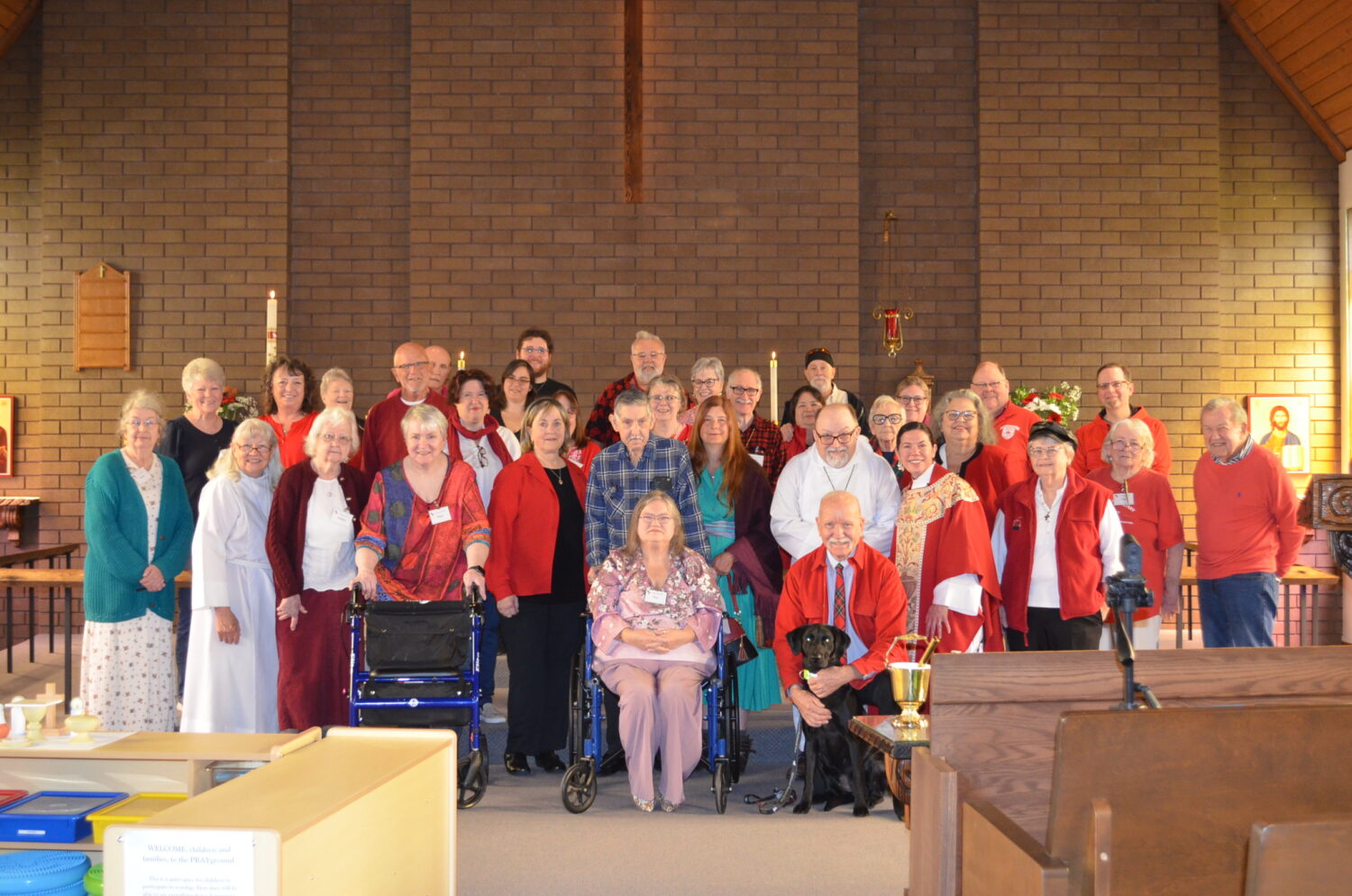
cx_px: 676
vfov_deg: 29.7
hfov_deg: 43.7
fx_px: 1687
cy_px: 448
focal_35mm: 45
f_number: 4.5
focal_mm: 30
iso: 1800
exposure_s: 1/60
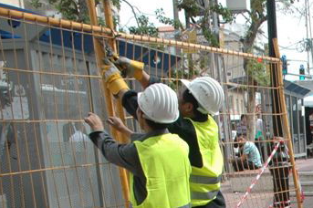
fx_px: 1555
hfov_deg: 11.2
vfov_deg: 7.5
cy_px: 291
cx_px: 412
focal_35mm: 179
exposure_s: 1/400
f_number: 10
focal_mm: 40
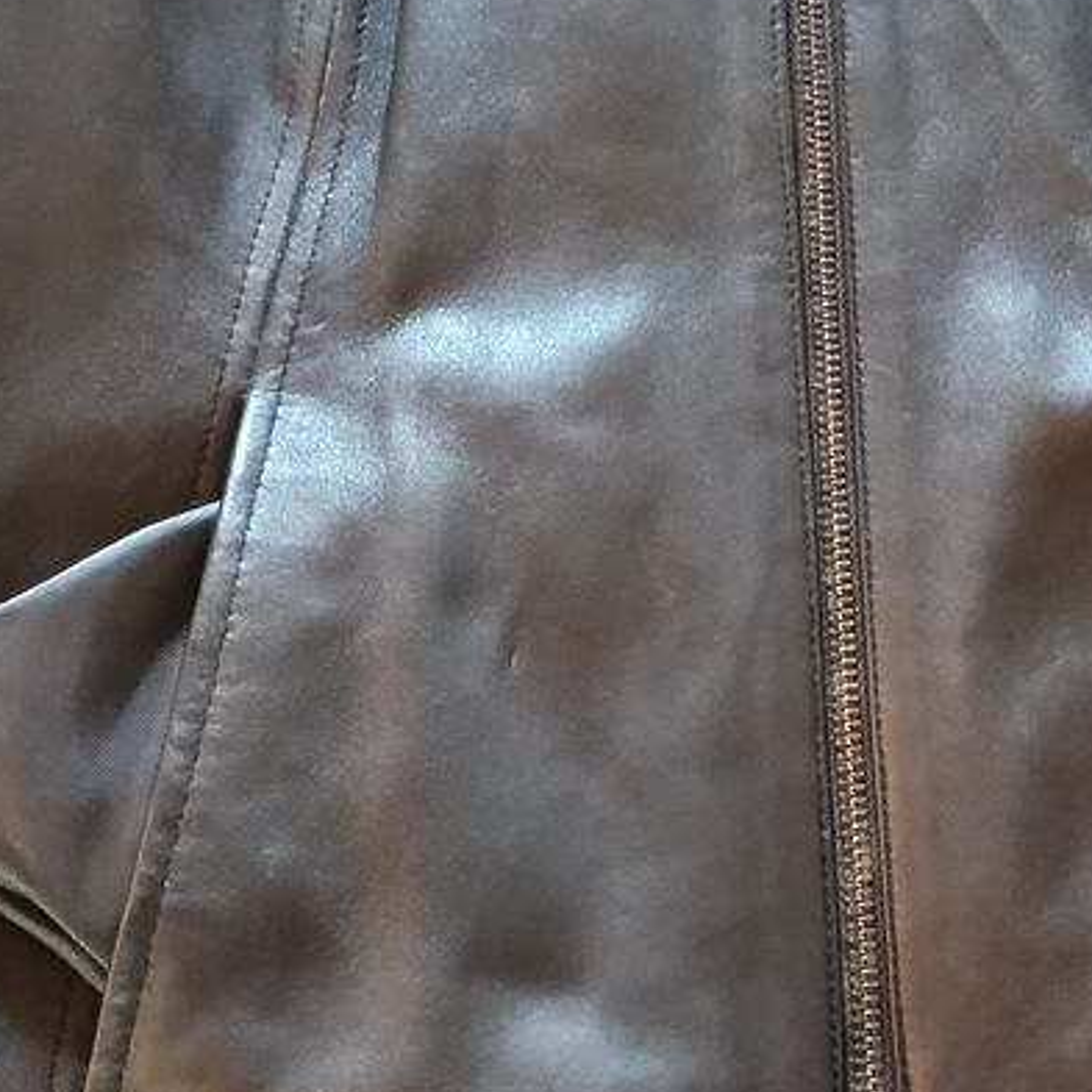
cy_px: 286
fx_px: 1927
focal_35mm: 54
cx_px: 703
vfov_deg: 31.1
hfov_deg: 31.5
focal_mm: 5.31
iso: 5609
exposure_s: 1/16.7
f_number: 1.7
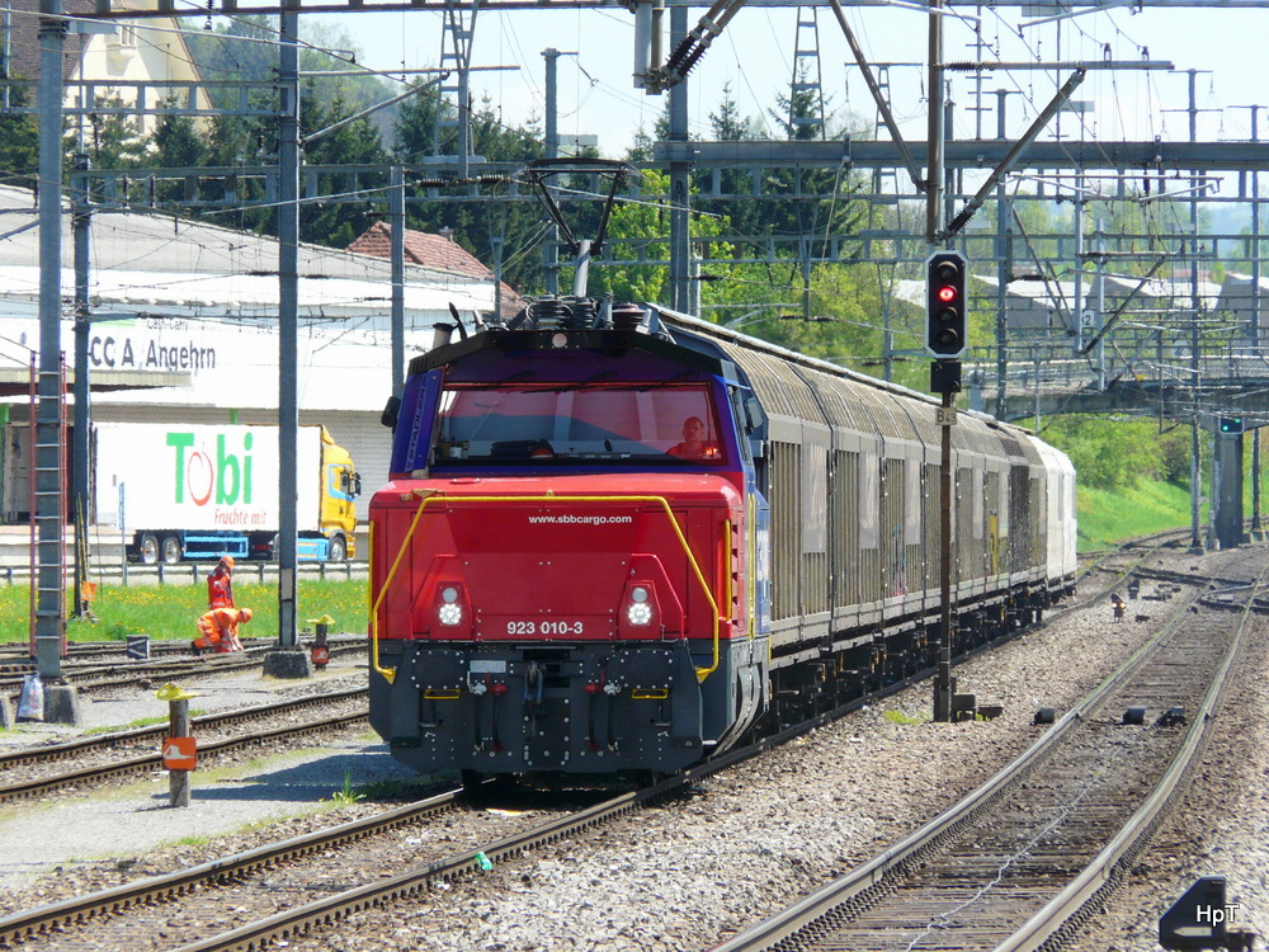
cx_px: 634
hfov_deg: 5.8
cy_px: 476
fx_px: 12574
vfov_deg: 4.3
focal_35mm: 343
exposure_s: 1/250
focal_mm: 56.4
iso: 100
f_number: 5.6
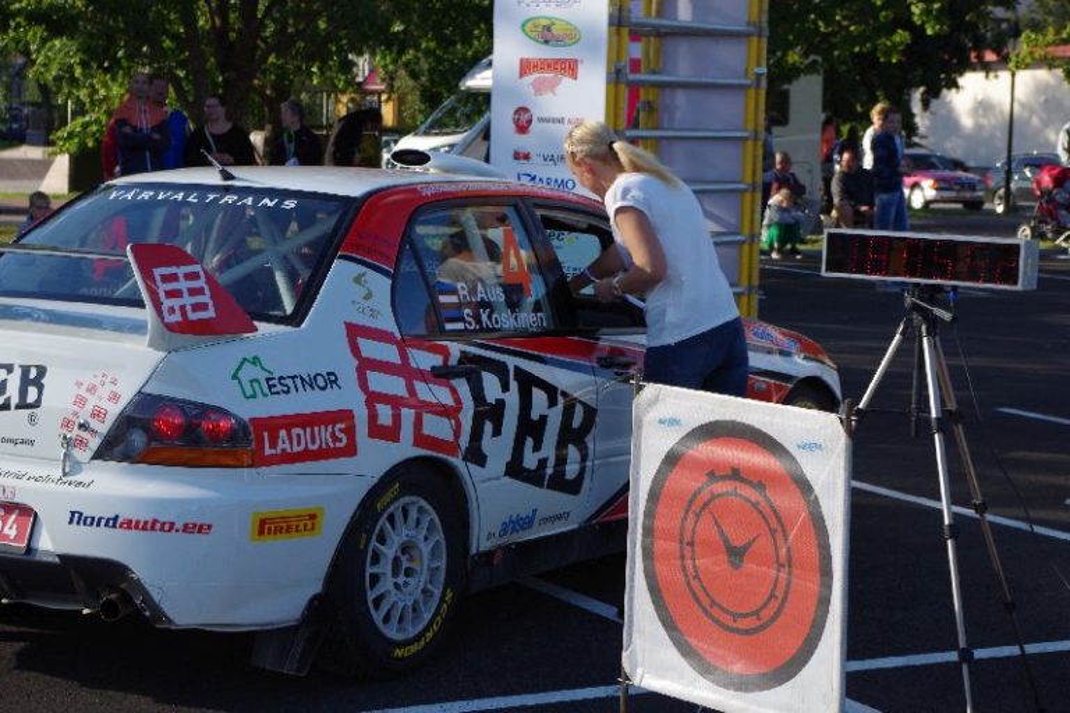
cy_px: 356
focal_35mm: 82
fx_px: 2437
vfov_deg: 16.7
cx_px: 535
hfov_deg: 24.8
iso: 400
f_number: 8
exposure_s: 1/500
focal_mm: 55
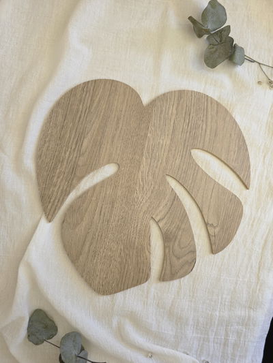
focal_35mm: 23
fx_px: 242
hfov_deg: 58.9
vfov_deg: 73.9
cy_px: 182
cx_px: 136
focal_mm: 6.3
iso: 64
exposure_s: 1/63.3
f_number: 1.7
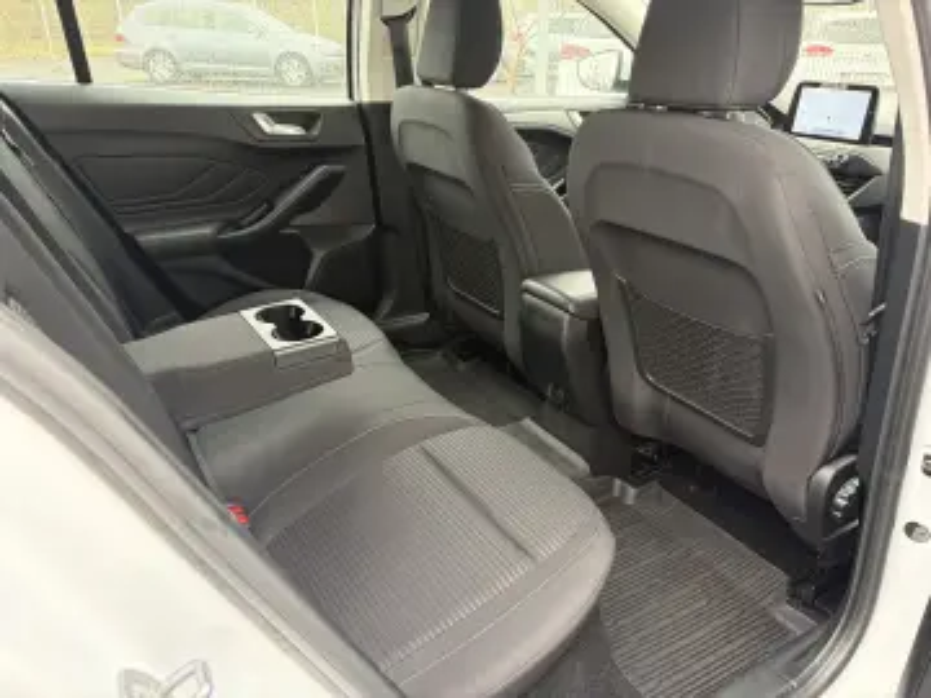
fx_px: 699
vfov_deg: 53.1
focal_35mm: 26
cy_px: 349
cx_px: 466
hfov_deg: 67.3
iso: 125
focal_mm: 5.96
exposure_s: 1/76
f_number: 1.6
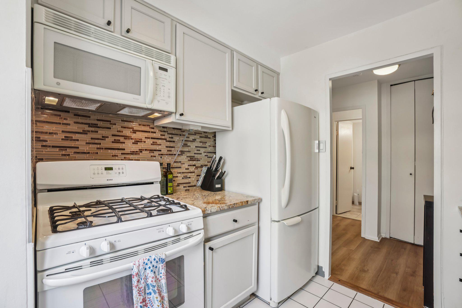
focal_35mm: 15
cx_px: 231
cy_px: 154
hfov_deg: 100.4
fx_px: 192
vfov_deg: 77.3
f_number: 7.1
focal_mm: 10
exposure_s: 1/5
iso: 100
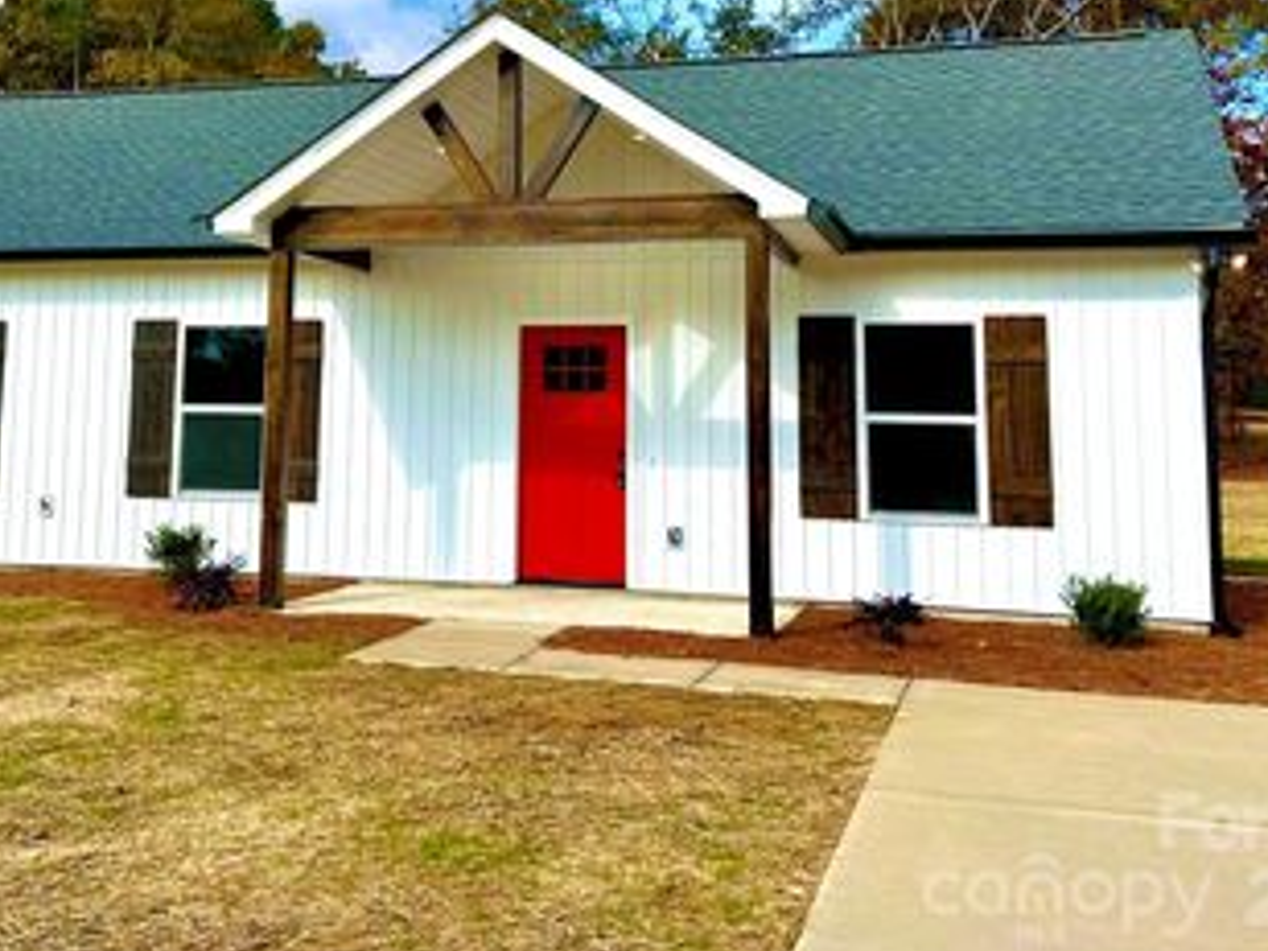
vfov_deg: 35.8
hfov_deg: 47.3
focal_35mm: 39
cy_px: 208
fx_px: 1429
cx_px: 461
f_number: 1.78
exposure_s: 1/5000
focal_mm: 6.86
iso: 80
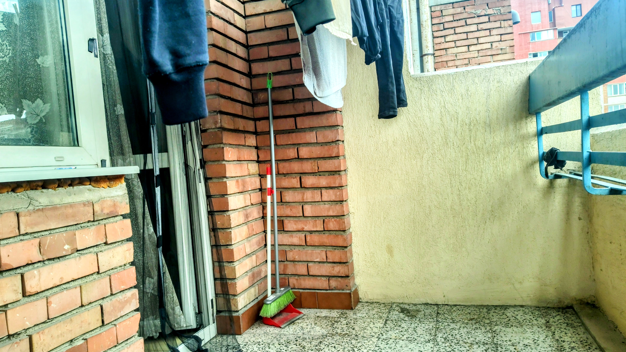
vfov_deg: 42.9
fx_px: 448
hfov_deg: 69.9
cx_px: 310
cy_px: 188
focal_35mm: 27
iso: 50
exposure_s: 1/103
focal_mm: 5.89
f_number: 1.89
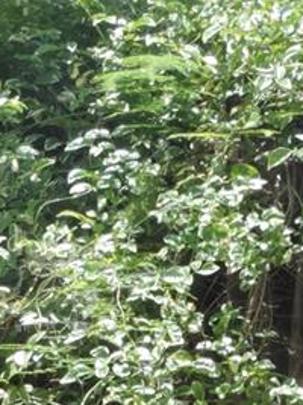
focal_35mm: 211
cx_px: 182
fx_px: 2465
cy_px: 821
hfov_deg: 7.0
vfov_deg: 8.8
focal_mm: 8.3
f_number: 7.8
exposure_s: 1/60
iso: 80
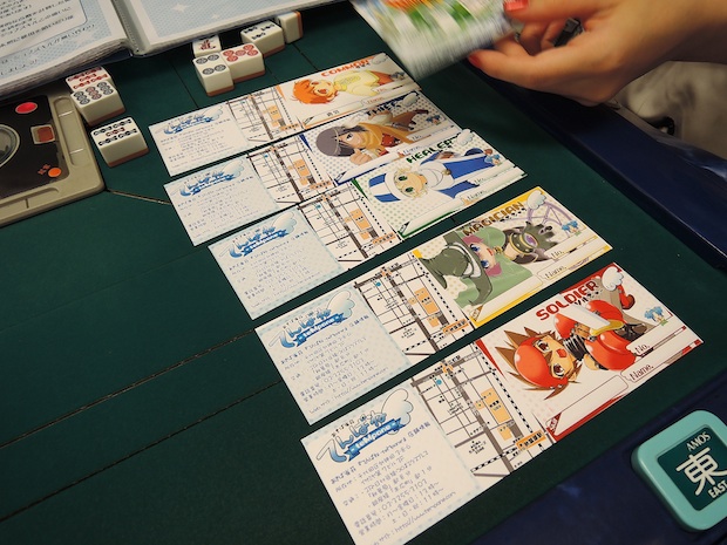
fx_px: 504
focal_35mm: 24
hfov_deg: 71.6
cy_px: 272
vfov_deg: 56.8
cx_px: 364
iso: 90
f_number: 2.8
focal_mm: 5.1
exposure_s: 1/30
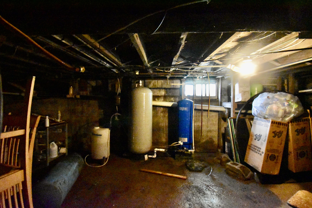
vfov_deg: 69.8
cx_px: 156
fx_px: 150
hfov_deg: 92.4
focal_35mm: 17
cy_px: 104
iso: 12800
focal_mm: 11.5
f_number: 4.8
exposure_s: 1/80
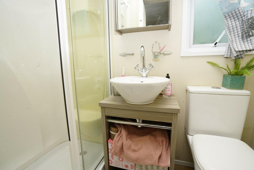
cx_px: 127
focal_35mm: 16
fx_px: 113
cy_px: 85
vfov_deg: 73.8
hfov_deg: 96.7
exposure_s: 1/60
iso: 1600
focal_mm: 16
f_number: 13
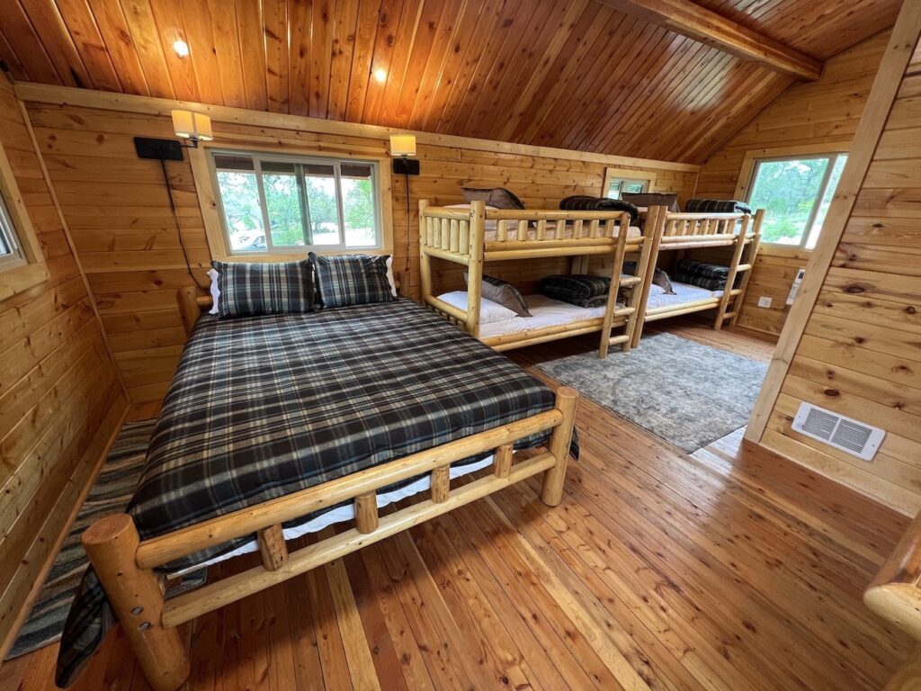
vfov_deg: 89.9
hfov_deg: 106.2
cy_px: 346
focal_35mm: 13
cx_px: 460
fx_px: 346
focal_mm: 1.57
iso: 160
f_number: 1.8
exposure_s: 1/60
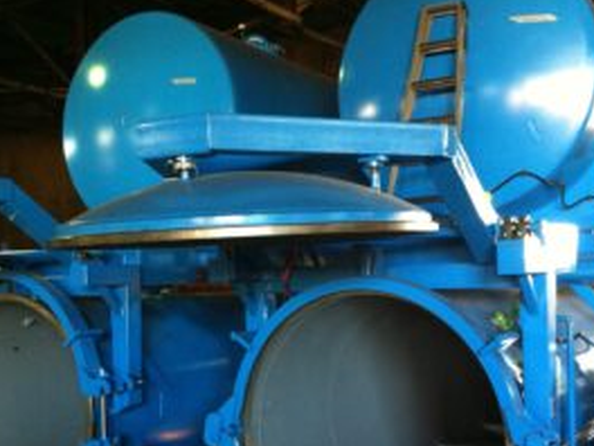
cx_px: 322
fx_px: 909
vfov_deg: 27.4
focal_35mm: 53
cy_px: 288
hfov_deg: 36.1
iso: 250
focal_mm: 3.85
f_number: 2.8
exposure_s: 1/15
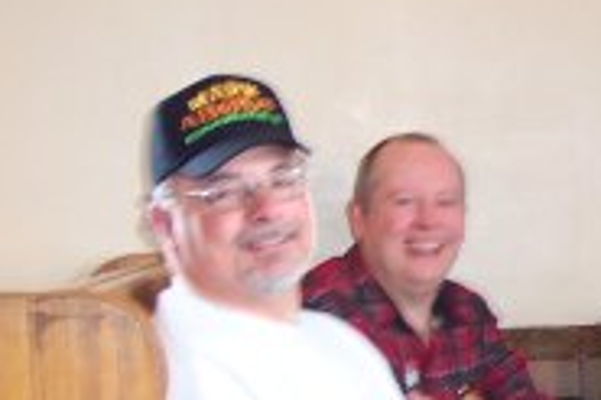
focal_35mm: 113
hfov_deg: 17.0
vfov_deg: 12.1
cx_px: 786
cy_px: 320
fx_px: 1885
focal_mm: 8
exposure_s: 1/30
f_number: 2.8
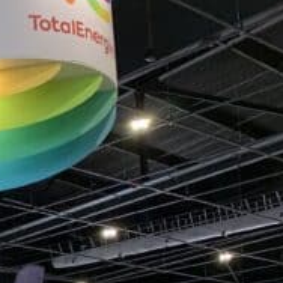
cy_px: 372
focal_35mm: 94
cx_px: -289
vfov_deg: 17.3
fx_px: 869
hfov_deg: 15.0
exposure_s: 1/50
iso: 64
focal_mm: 4.25
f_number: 1.8
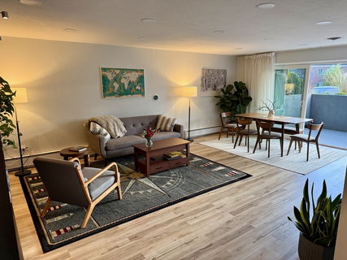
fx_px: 241
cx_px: 174
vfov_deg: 56.8
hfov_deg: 71.6
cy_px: 130
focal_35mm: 24
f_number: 1.78
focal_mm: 6.76
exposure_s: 1/120
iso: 160
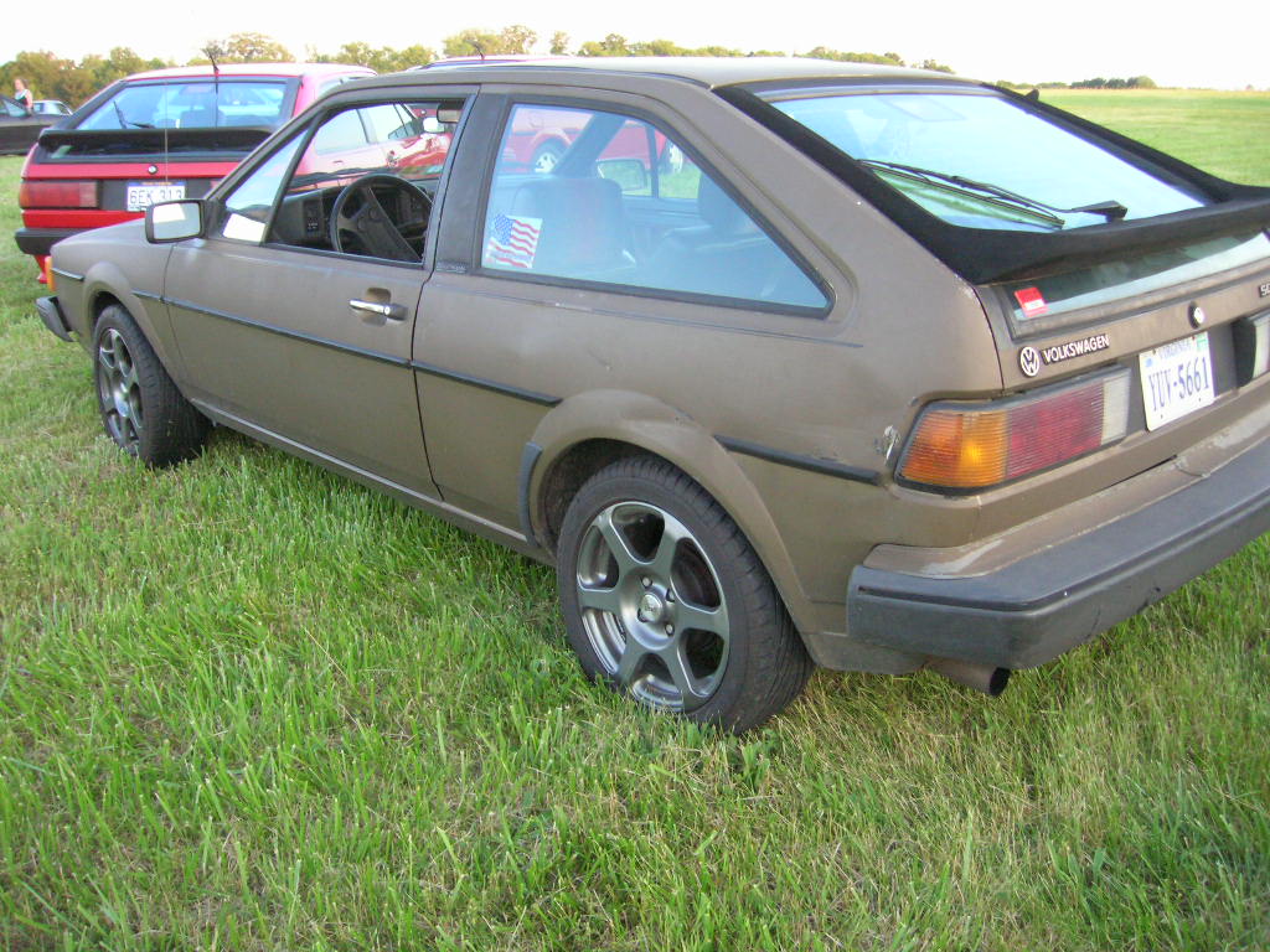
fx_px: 1247
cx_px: 635
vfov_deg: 41.8
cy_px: 476
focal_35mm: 34
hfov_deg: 54.0
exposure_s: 1/92
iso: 200
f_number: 2.9
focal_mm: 5.7
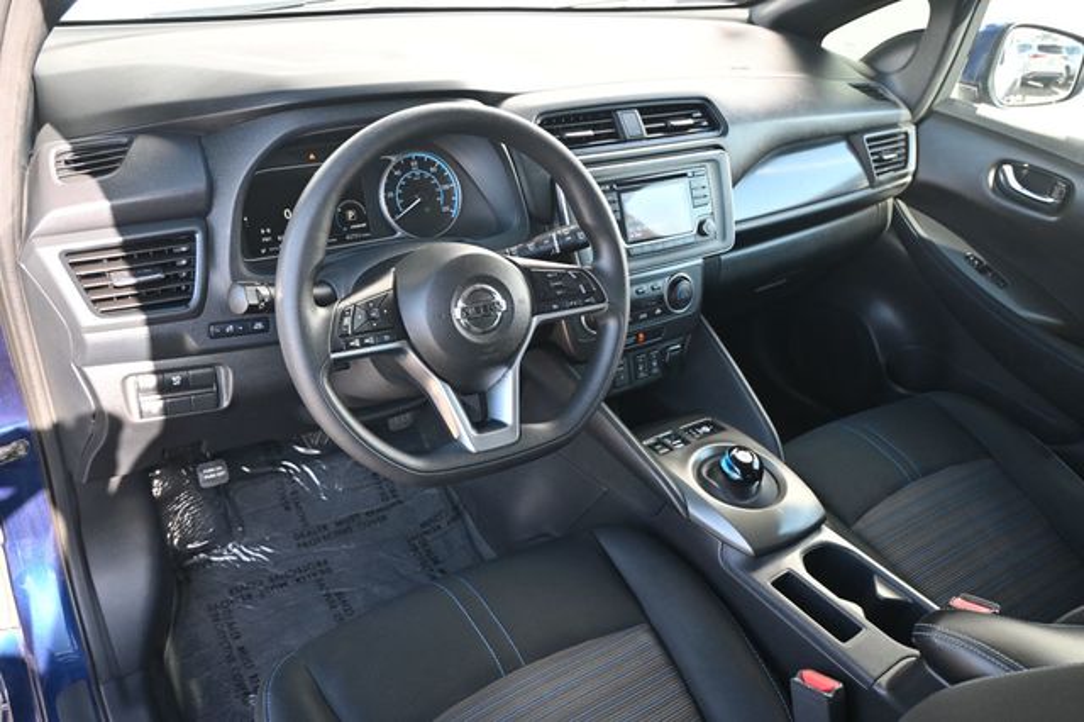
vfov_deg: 45.6
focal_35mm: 28
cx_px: 542
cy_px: 361
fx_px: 858
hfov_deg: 64.6
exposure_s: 1/125
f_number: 3.8
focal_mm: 19
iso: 400
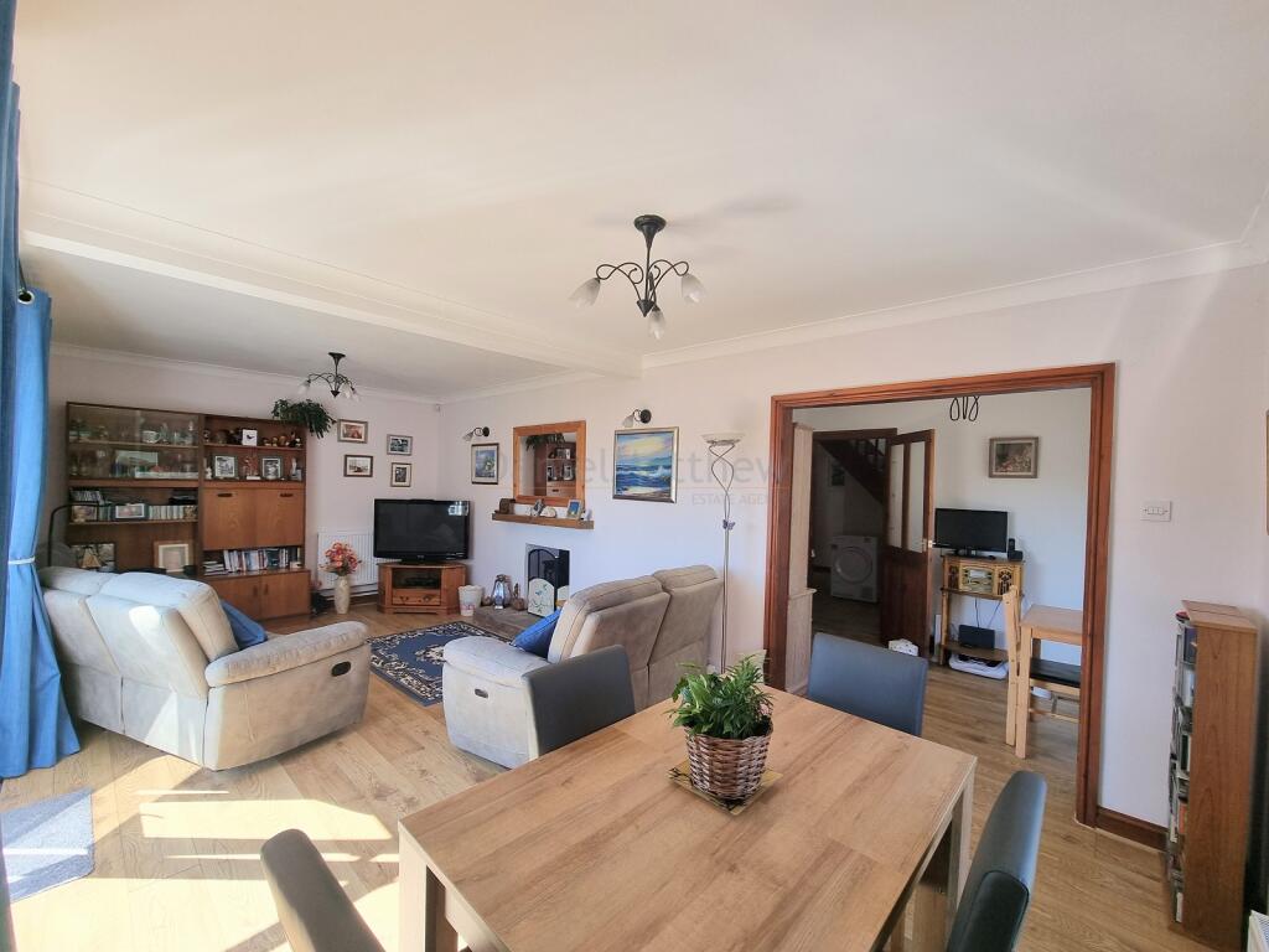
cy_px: 476
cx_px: 634
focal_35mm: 13
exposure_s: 1/219
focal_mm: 2.2
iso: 50
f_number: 2.2
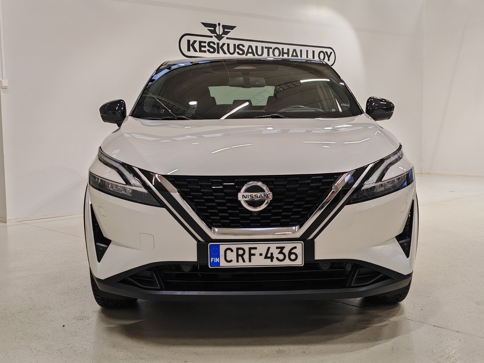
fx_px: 643
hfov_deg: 41.2
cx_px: 242
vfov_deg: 31.5
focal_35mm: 46
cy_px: 182
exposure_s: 1/100
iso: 100
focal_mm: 5.4
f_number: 1.6
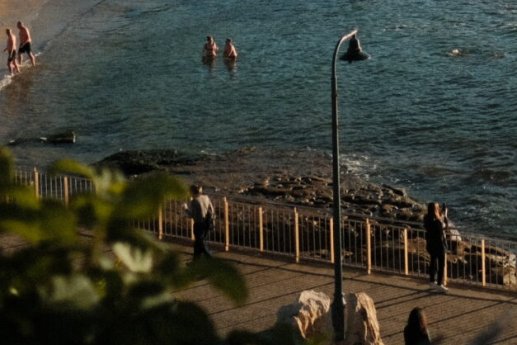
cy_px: -275
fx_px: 2053
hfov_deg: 13.9
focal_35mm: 143
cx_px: 627
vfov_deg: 9.2
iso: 1250
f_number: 2.5
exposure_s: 1/2000
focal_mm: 23
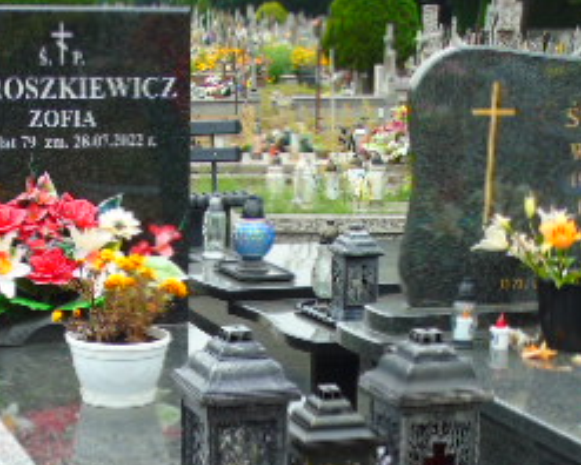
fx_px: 1480
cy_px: 519
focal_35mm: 86
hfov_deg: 22.1
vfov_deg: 17.3
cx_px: 200
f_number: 3.8
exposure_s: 1/100
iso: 80
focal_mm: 6.1
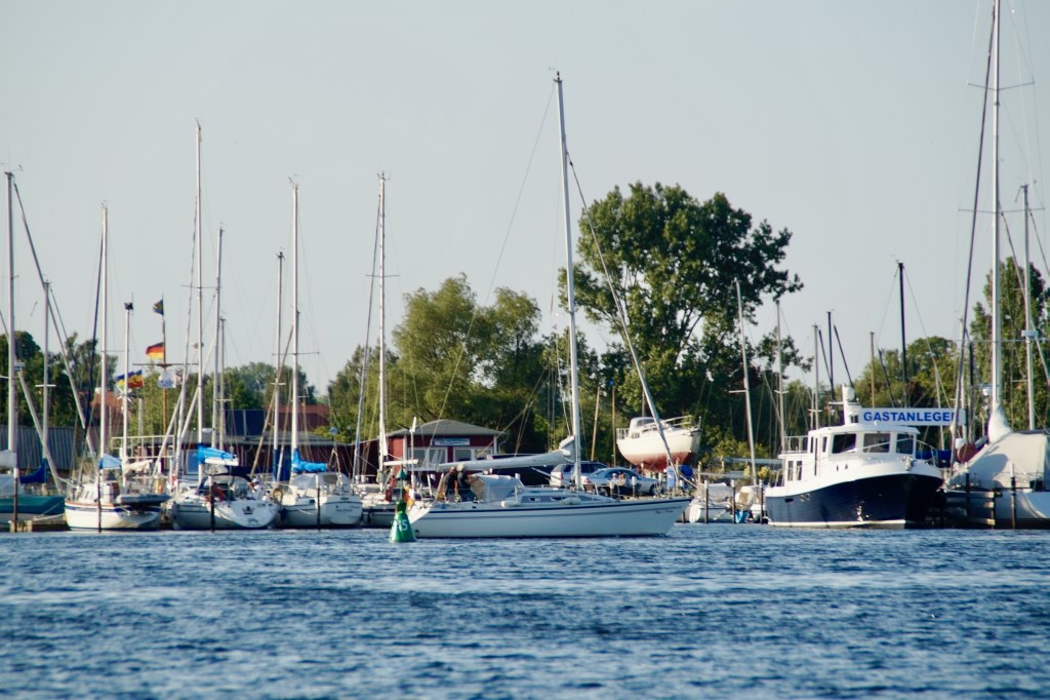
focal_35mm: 300
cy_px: 350
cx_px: 525
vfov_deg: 4.6
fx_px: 8747
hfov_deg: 6.9
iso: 100
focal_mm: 200
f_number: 7.1
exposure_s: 1/320
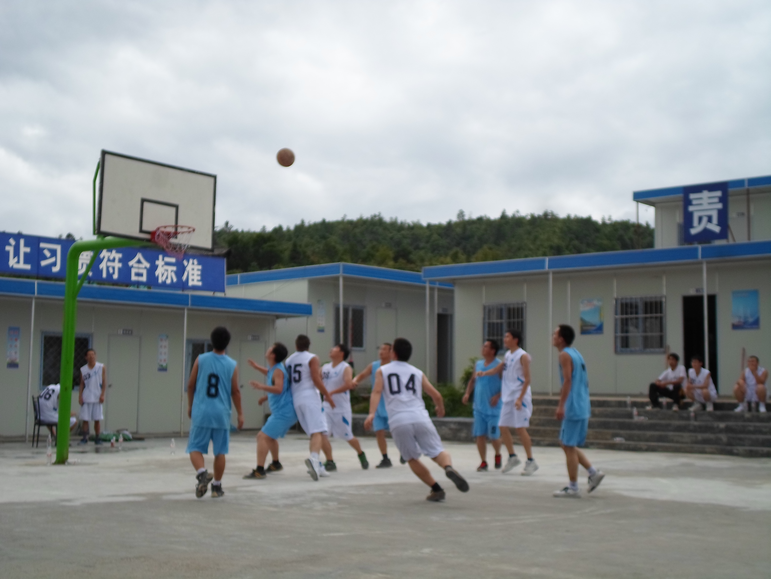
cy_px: 290
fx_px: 1203
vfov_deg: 27.0
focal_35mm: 54
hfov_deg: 35.5
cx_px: 386
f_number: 3.6
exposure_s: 1/500
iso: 80
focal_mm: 9.7
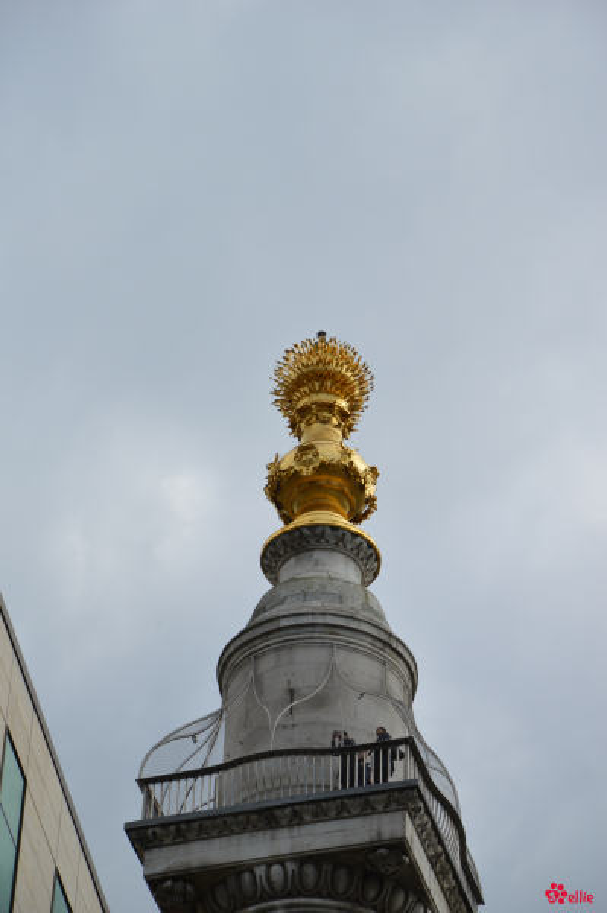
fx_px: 3990
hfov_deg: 8.7
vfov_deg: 13.1
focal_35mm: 158
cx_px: 304
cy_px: 456
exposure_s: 1/250
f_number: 8
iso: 100
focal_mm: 105
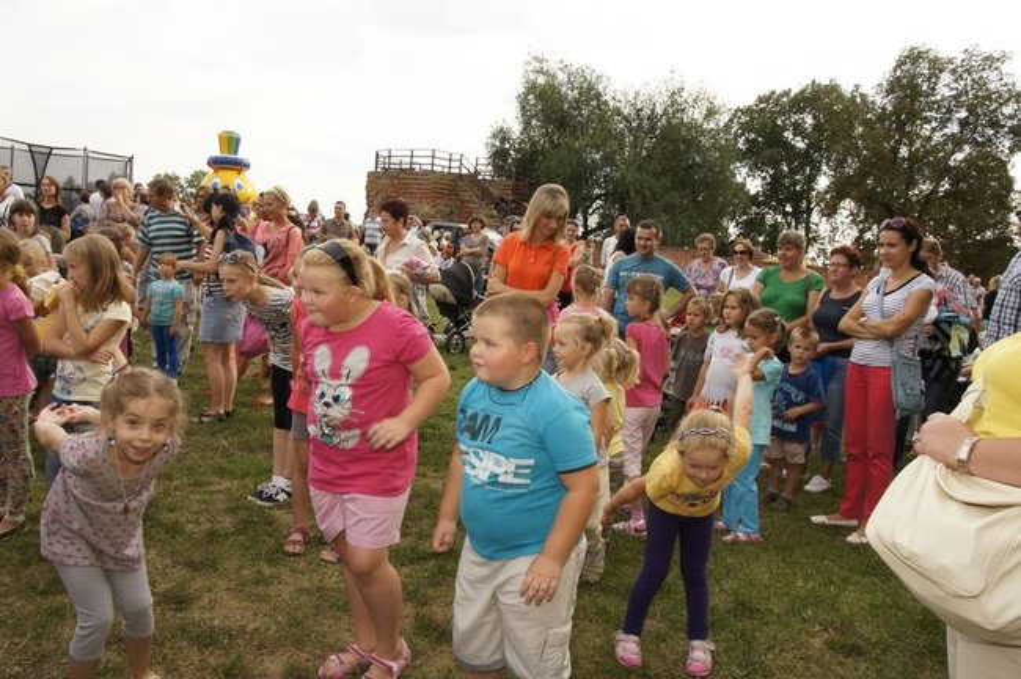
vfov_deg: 47.8
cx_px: 510
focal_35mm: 27
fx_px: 765
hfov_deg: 67.4
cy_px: 340
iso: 800
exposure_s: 1/160
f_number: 16
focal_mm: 18
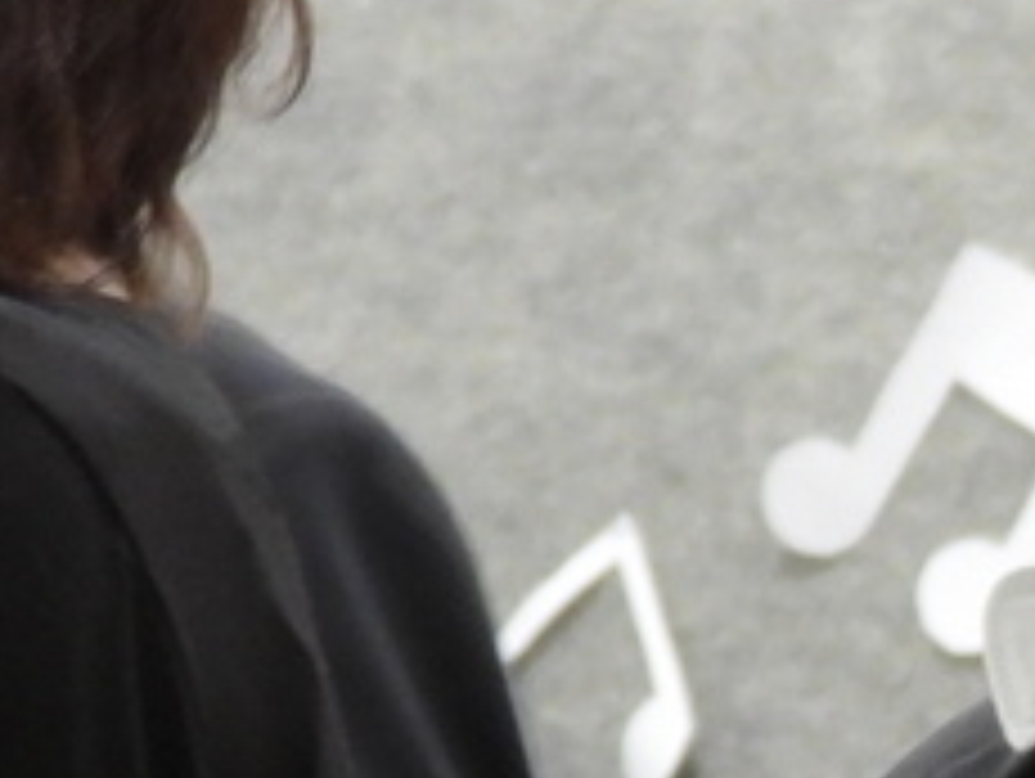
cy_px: 949
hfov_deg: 2.2
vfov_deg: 1.7
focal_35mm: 886
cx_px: 2236
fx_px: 26519
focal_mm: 30.5
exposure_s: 1/15
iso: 450
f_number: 4
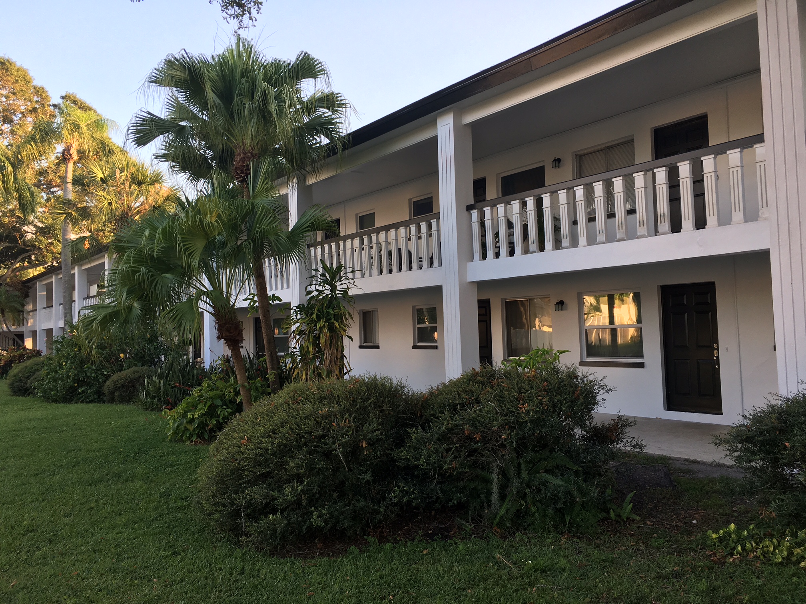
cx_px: 403
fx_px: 675
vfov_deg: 48.2
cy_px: 302
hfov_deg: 61.7
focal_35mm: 29
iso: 25
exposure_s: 1/120
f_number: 2.2
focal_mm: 4.15
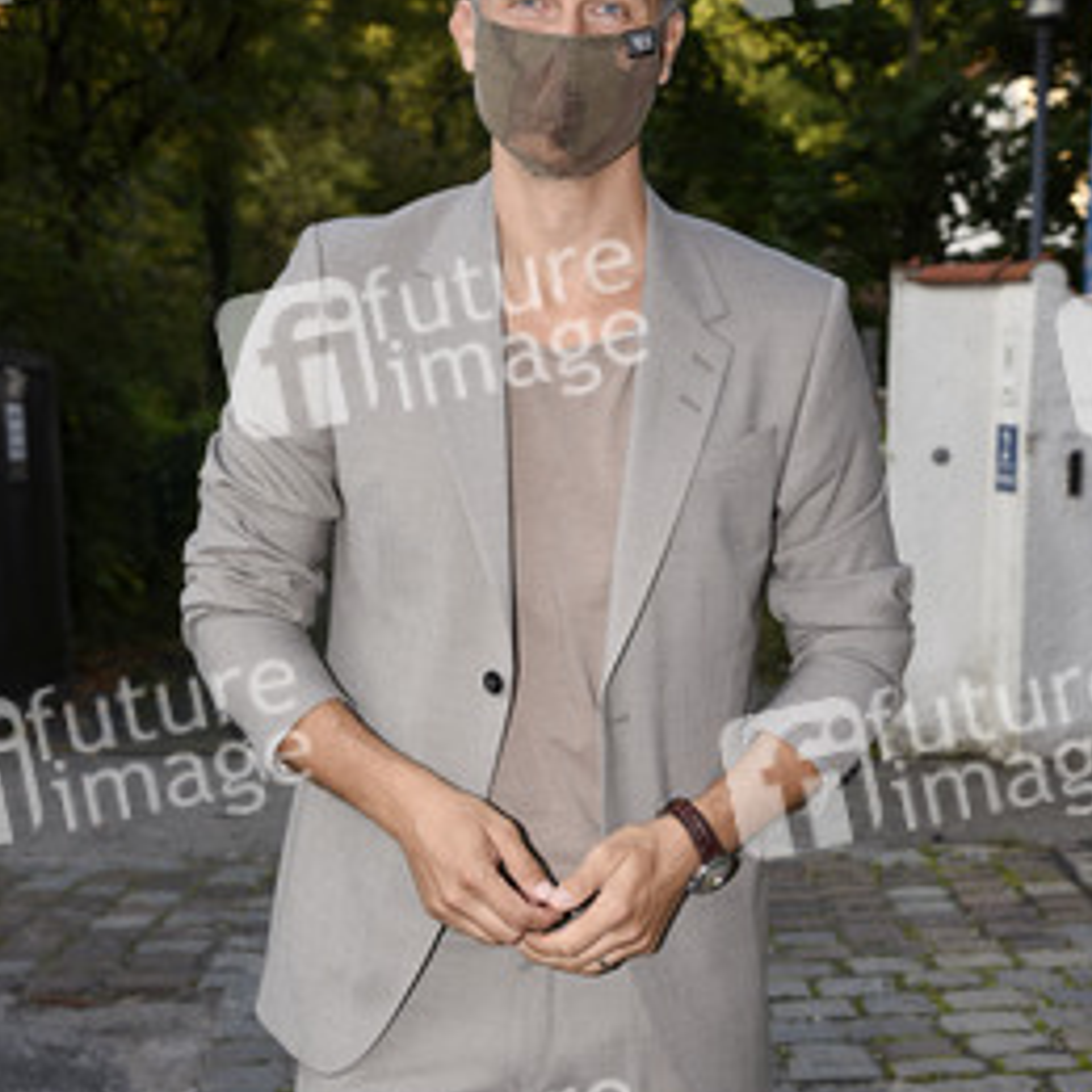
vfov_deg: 25.4
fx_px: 2427
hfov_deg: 25.4
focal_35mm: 68
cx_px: 554
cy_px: 550
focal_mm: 52
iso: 500
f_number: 6.3
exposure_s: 1/160
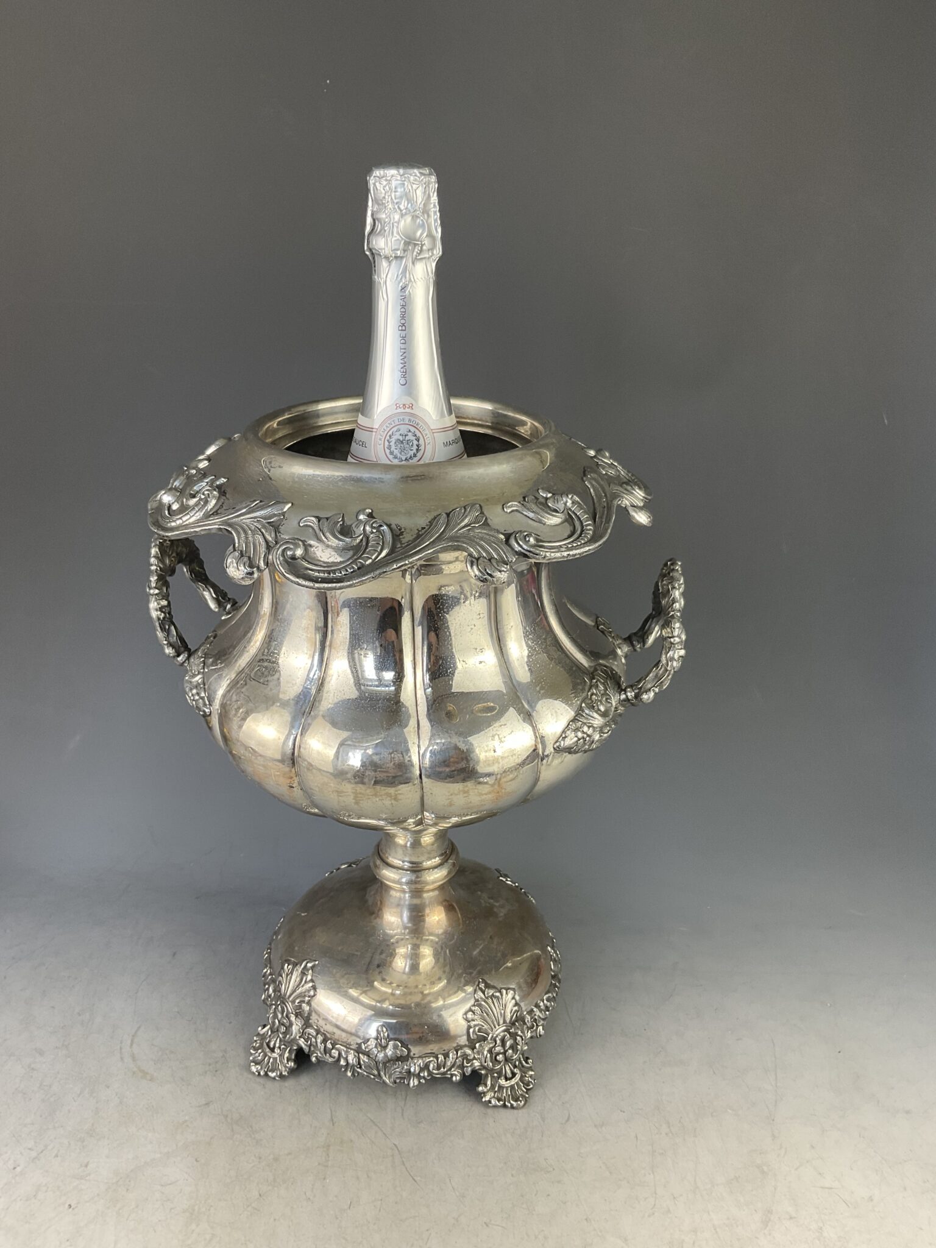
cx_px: 468
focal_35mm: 29
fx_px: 1046
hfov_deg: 48.2
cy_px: 624
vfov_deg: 61.7
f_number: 1.8
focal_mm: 3
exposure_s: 1/122
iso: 40
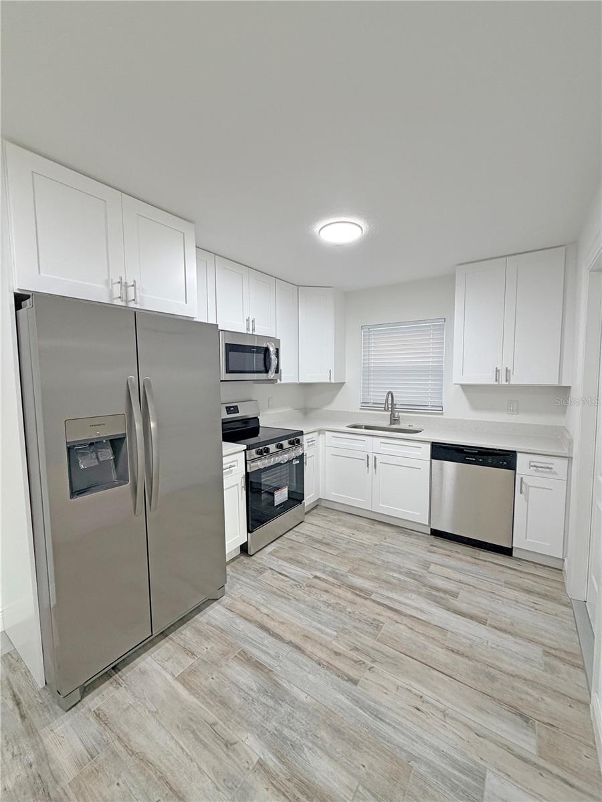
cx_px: 301
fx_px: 325
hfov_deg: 85.7
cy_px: 401
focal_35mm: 14
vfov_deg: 102.1
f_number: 2.2
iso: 250
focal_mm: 2.22
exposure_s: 1/120
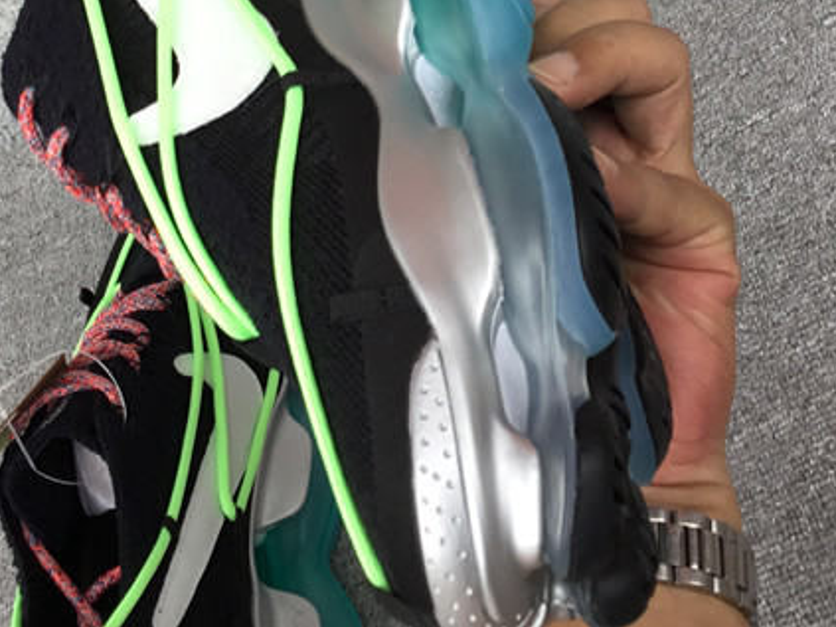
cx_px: 381
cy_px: 78
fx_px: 1593
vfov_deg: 21.8
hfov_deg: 29.4
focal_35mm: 66
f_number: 2.4
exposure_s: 1/100
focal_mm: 3.3
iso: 32
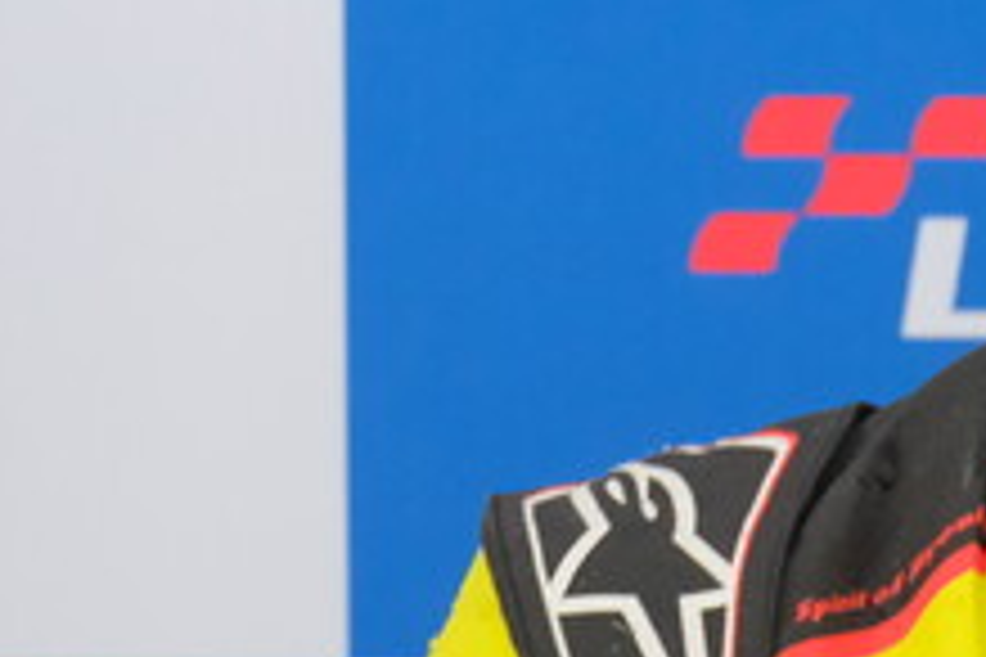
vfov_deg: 2.3
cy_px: 99
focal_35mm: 594
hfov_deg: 3.5
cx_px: 1508
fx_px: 16268
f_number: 8
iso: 3200
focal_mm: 120.6
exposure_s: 1/90
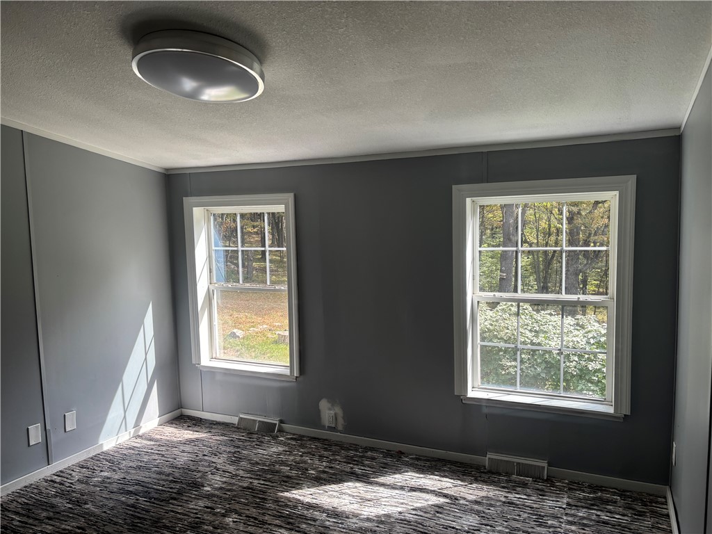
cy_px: 267
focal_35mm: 26
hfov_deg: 67.3
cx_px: 356
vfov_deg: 53.1
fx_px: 535
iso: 50
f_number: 1.6
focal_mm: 5.96
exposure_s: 1/121
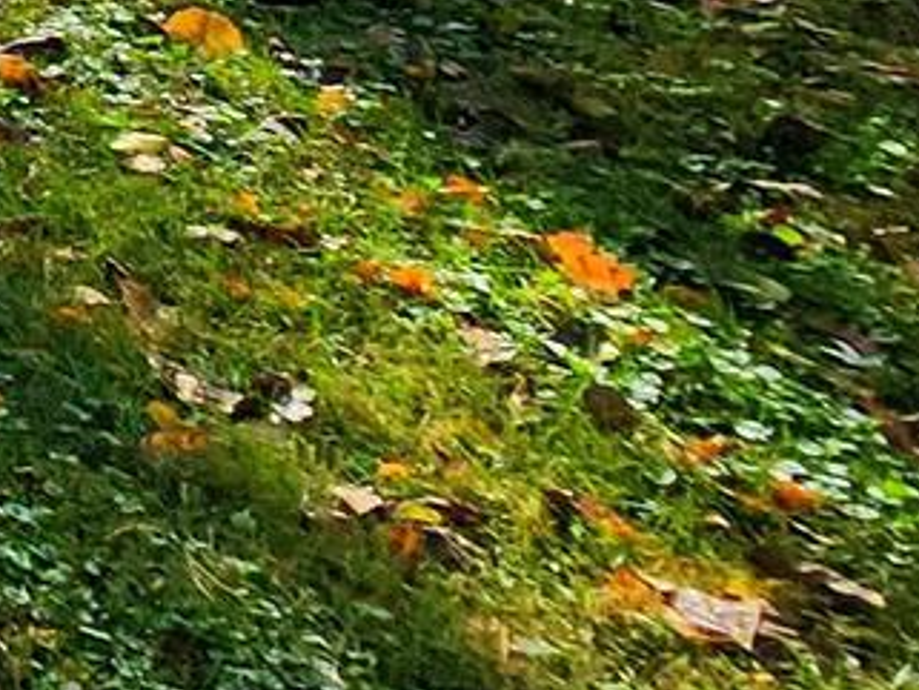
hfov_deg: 11.2
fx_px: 2204
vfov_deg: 13.2
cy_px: -976
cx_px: -1901
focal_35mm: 83
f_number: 2.2
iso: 50
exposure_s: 1/1663
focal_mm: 2.2
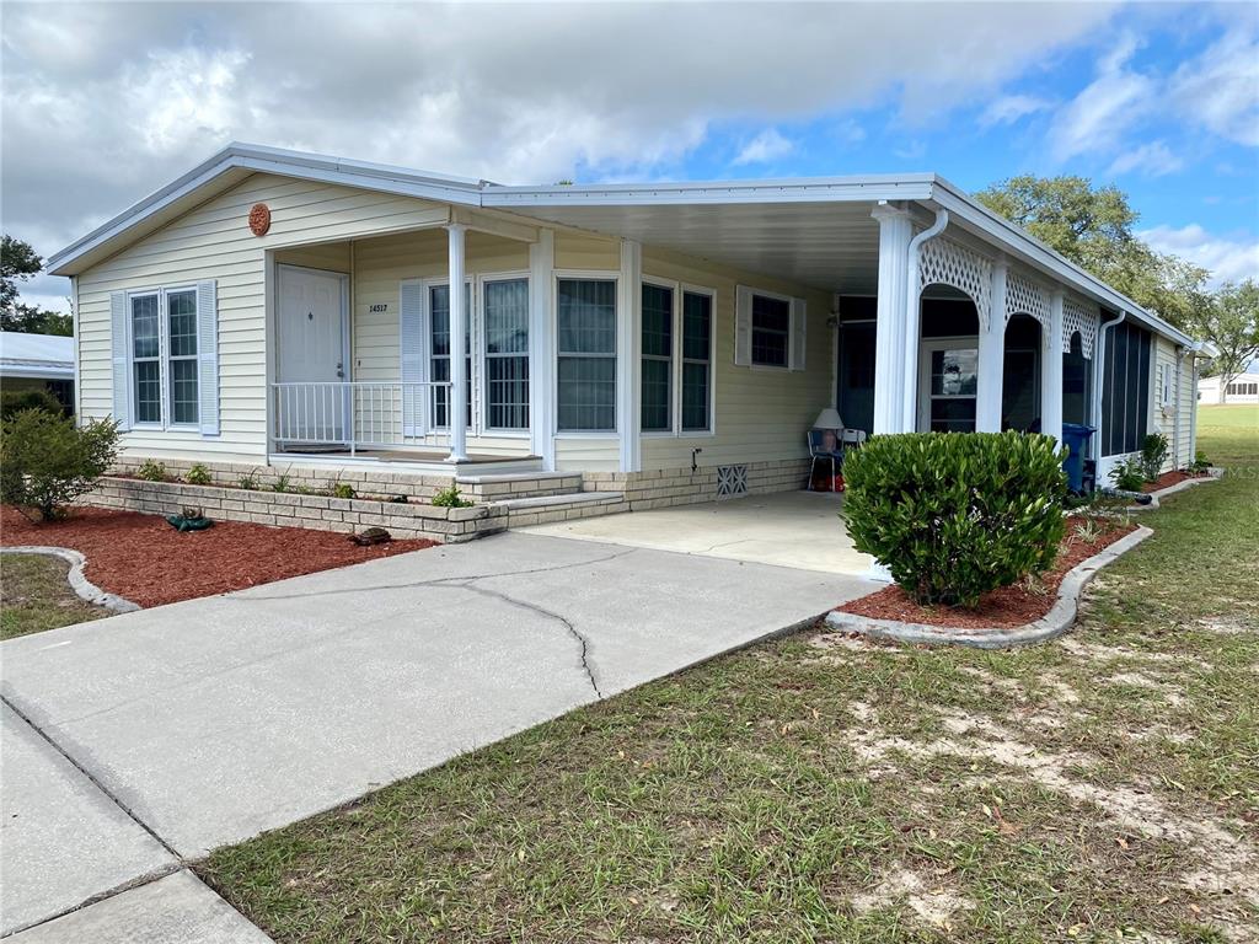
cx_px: 630
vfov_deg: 53.1
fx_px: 946
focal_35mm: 26
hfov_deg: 67.3
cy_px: 472
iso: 32
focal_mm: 4.25
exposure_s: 1/2315
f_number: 1.8
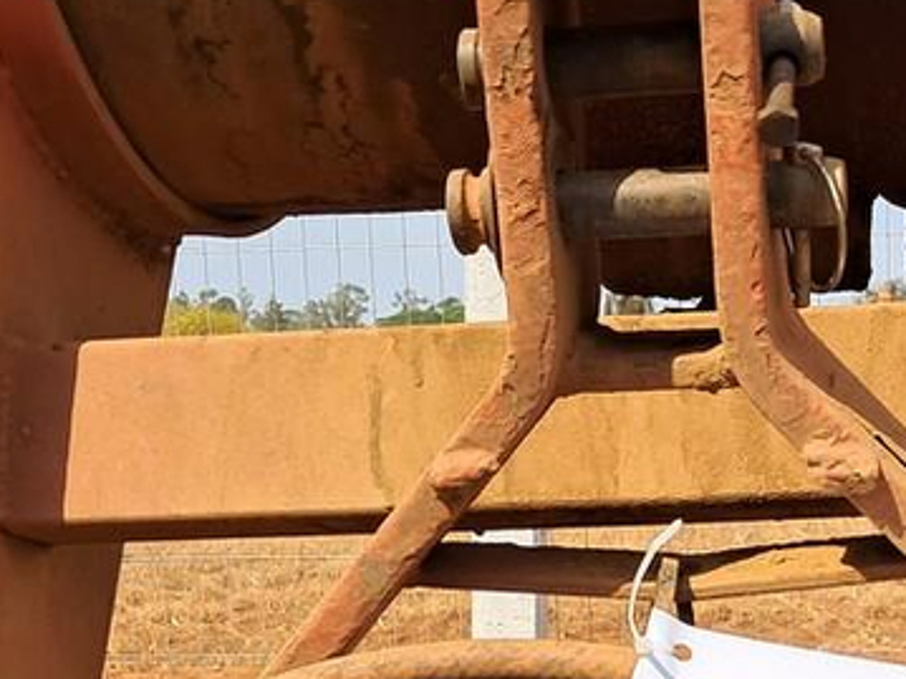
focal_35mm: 77
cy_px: 742
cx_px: 724
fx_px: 2015
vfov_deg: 18.4
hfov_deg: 24.9
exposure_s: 1/684
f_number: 1.8
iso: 50
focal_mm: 4
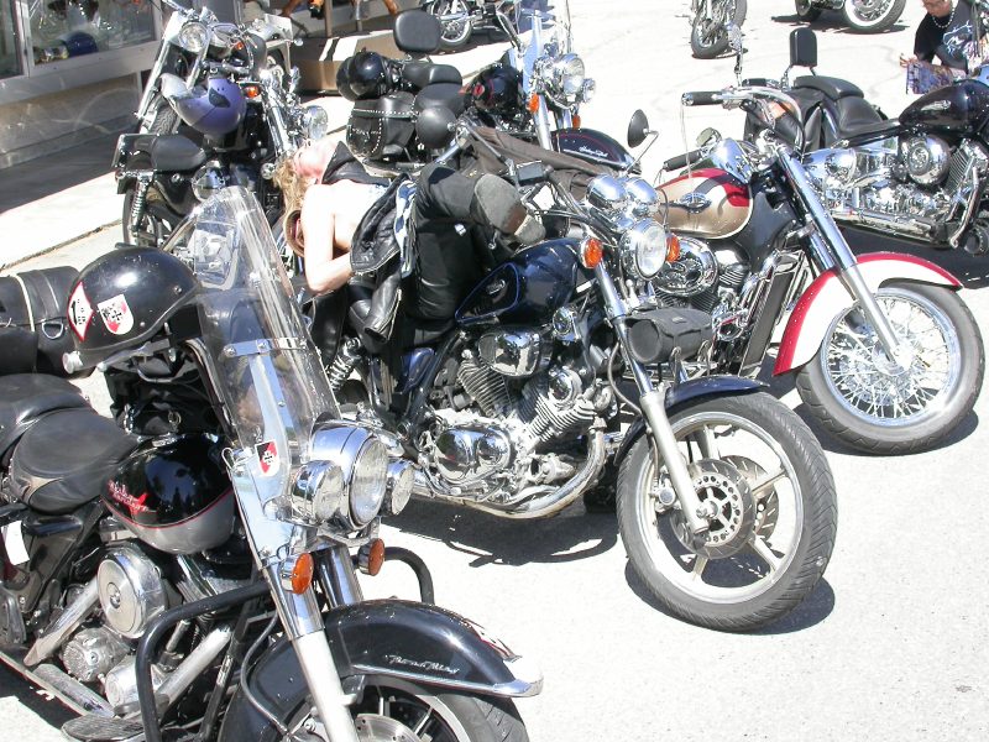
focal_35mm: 61
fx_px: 1743
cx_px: 494
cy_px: 371
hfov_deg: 31.7
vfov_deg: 24.0
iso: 100
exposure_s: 1/220
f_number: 5
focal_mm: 12.7
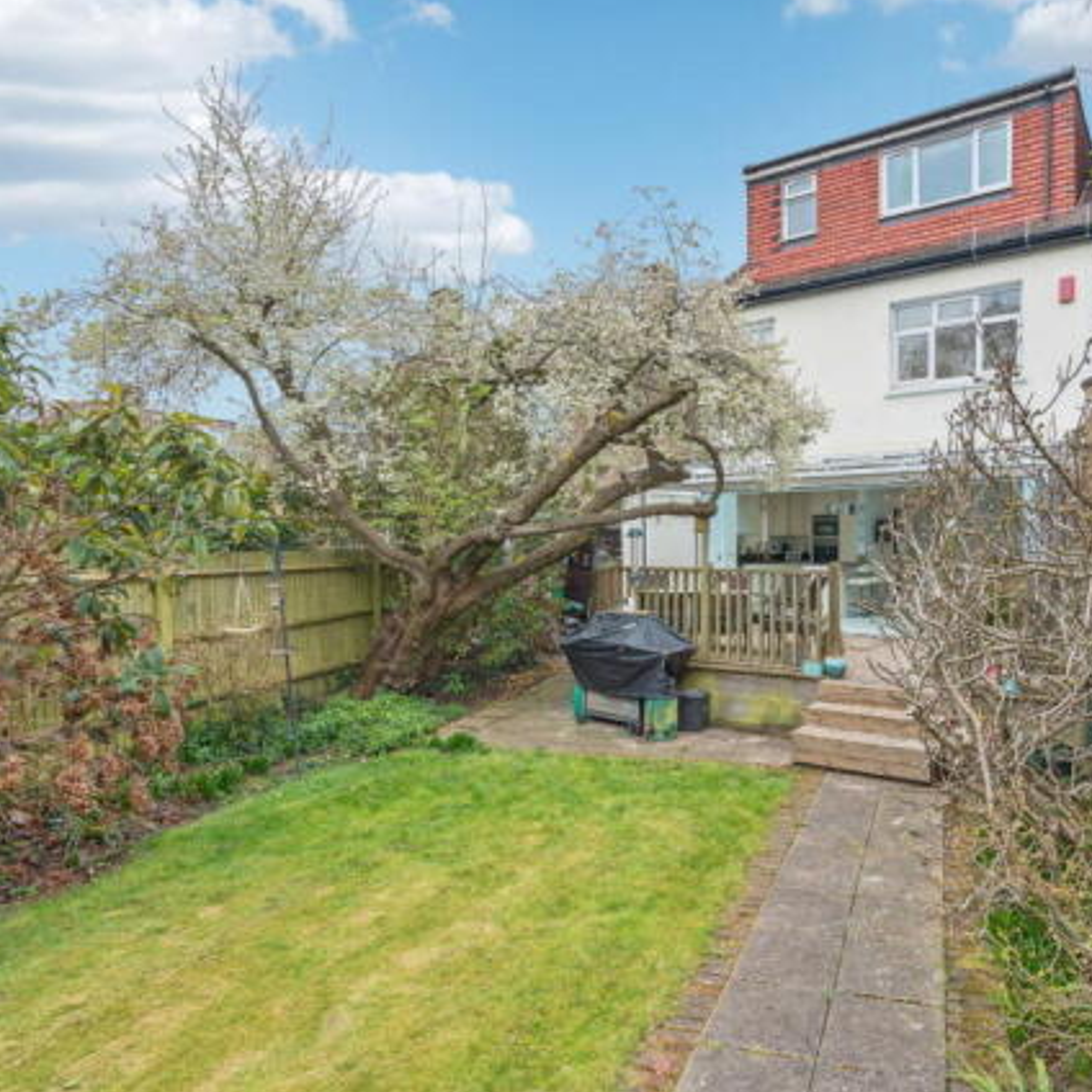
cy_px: 542
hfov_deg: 70.3
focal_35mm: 21
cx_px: 717
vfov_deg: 72.1
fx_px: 749
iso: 400
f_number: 7.1
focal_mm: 16
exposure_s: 1/320
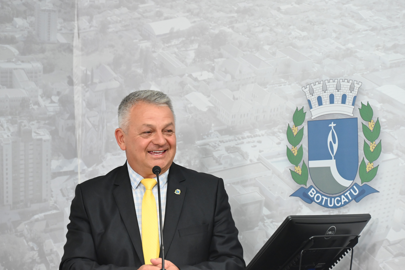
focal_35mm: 135
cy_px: 135
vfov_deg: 10.2
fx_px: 1519
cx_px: 202
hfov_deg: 15.2
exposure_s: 1/125
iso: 3600
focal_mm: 135
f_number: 6.3
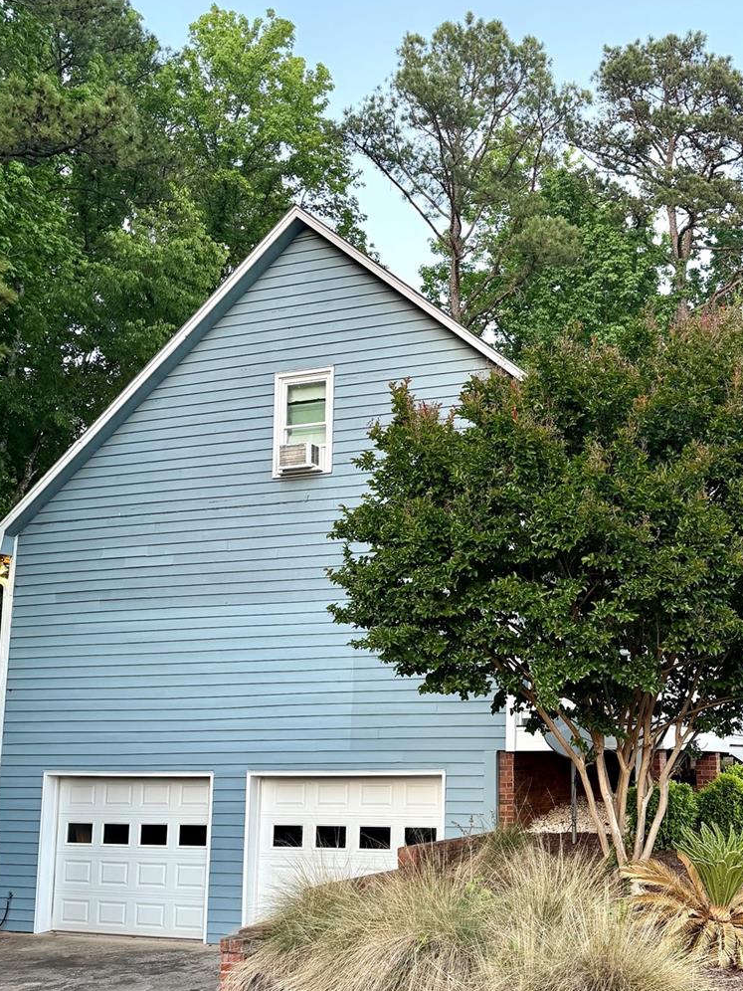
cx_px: 534
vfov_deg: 49.7
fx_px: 1059
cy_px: 611
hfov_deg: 37.9
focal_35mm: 37
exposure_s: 1/109
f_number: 1.78
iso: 200
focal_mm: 6.76
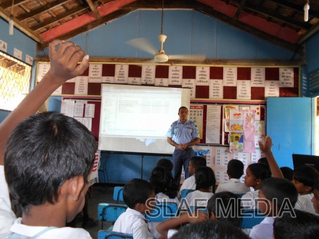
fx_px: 240
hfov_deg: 67.3
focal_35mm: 26
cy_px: 120
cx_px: 160
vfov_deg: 53.1
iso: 250
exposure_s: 1/30
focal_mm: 4.6
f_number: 3.2
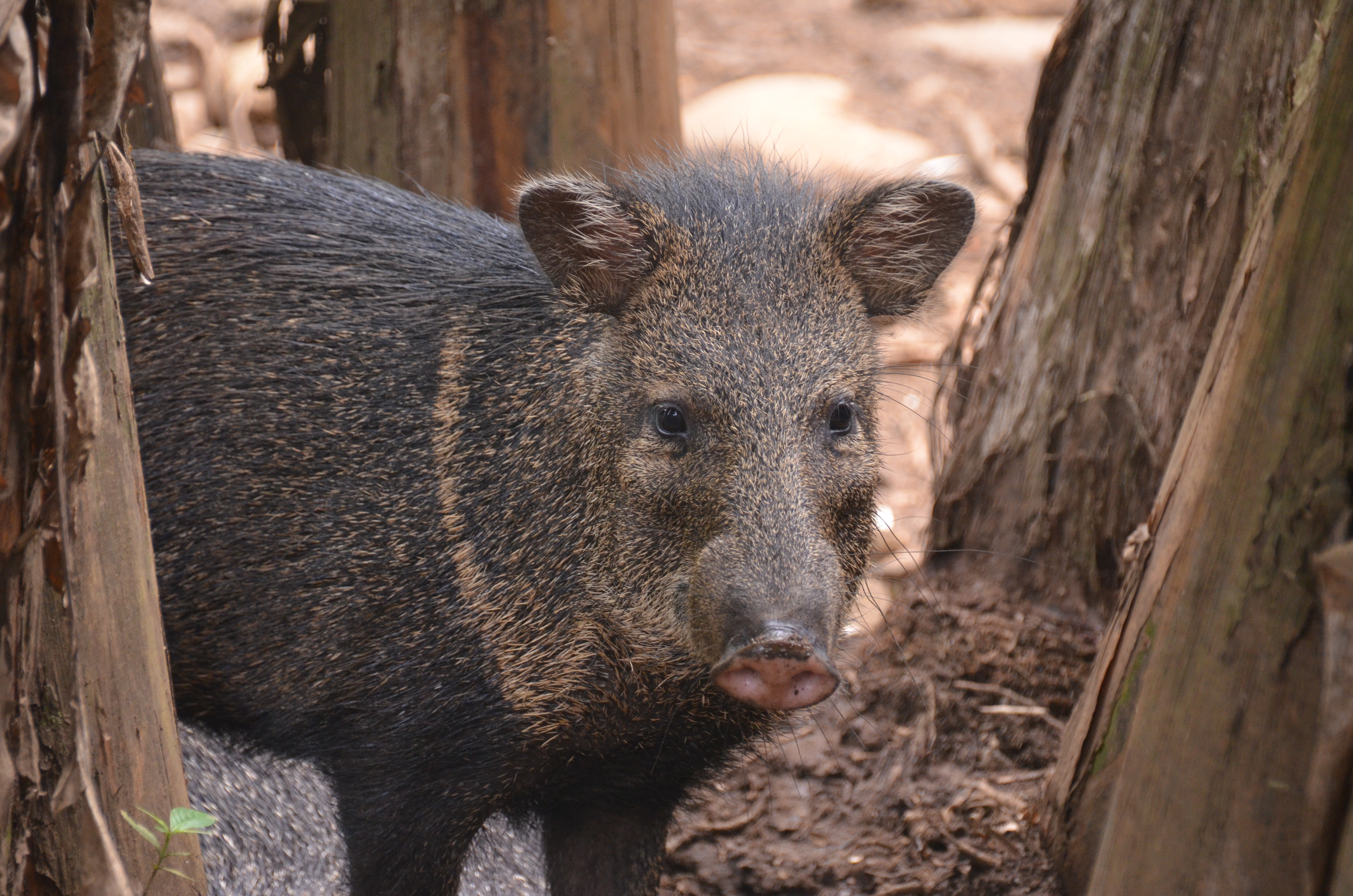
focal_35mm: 375
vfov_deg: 3.6
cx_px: 676
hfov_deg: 5.5
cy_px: 448
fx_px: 14065
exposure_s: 1/125
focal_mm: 250
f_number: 6.3
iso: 1400
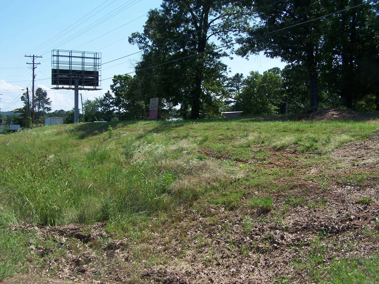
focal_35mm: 38
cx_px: 190
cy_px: 142
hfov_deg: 49.0
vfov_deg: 37.7
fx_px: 416
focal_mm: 6.3
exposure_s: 1/640
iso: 80
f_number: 4
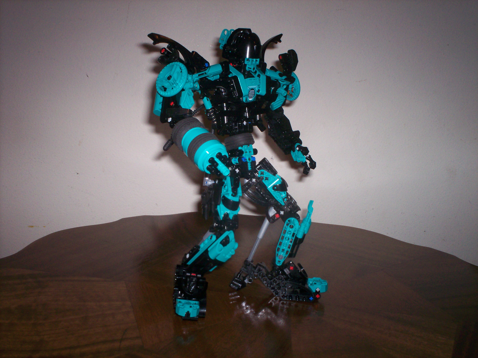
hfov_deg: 51.4
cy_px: 179
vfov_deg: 39.7
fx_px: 497
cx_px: 239
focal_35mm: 36
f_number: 4.5
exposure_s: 1/60
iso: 140
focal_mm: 6
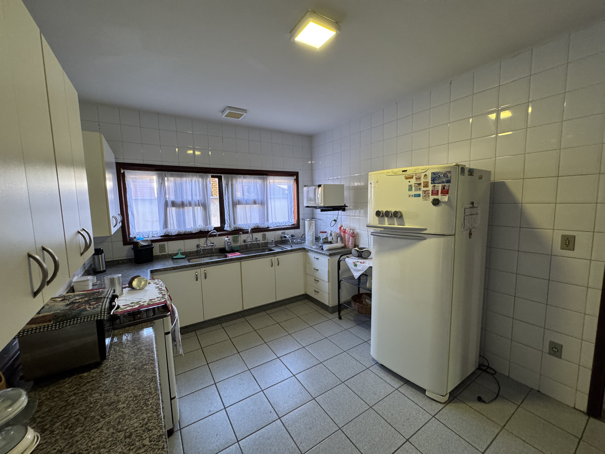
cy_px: 227
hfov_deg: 102.1
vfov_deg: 85.7
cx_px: 302
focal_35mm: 14
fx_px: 245
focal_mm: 2.22
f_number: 2.2
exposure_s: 1/60
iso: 320
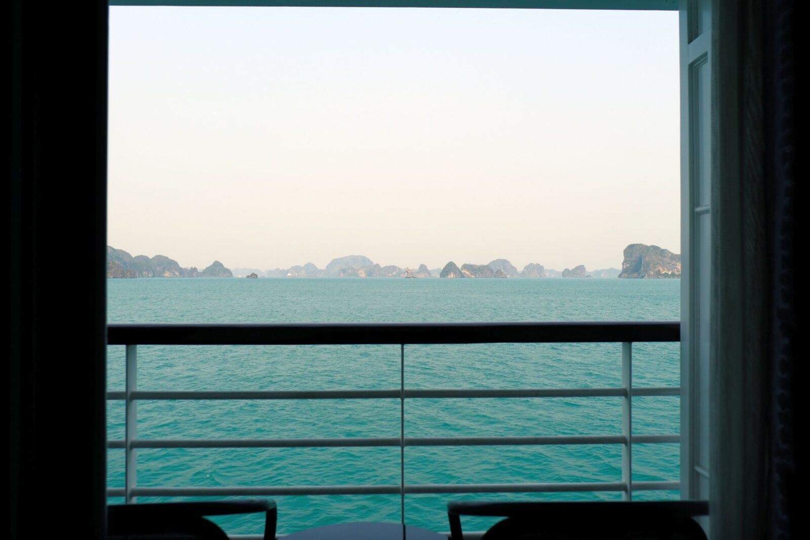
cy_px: 270
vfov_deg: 47.9
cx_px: 405
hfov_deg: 67.4
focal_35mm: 27
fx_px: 608
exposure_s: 1/750
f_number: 5.6
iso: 160
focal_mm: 18
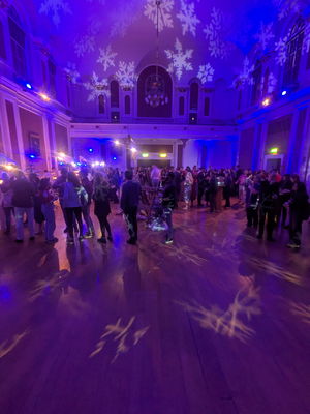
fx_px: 191
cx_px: 155
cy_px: 207
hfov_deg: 78.1
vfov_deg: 94.5
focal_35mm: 16
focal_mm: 2.35
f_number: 2.2
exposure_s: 1/25
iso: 550
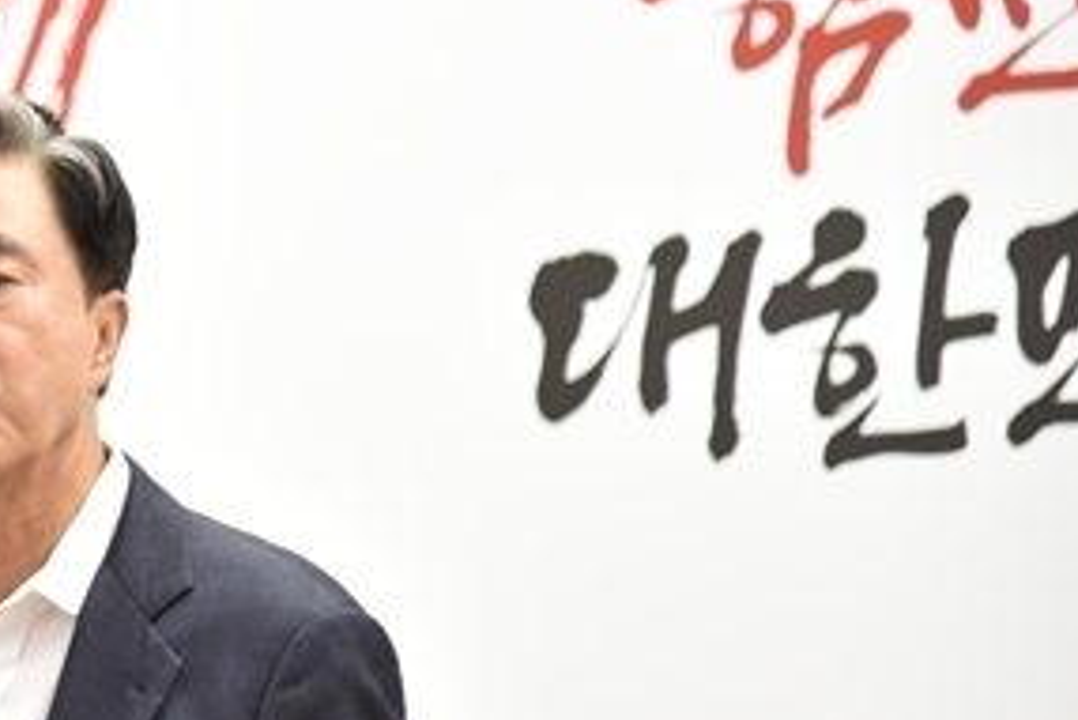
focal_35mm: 246
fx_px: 7370
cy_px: 492
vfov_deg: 5.6
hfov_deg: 8.3
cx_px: -79
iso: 1000
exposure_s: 1/200
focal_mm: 110
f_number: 4
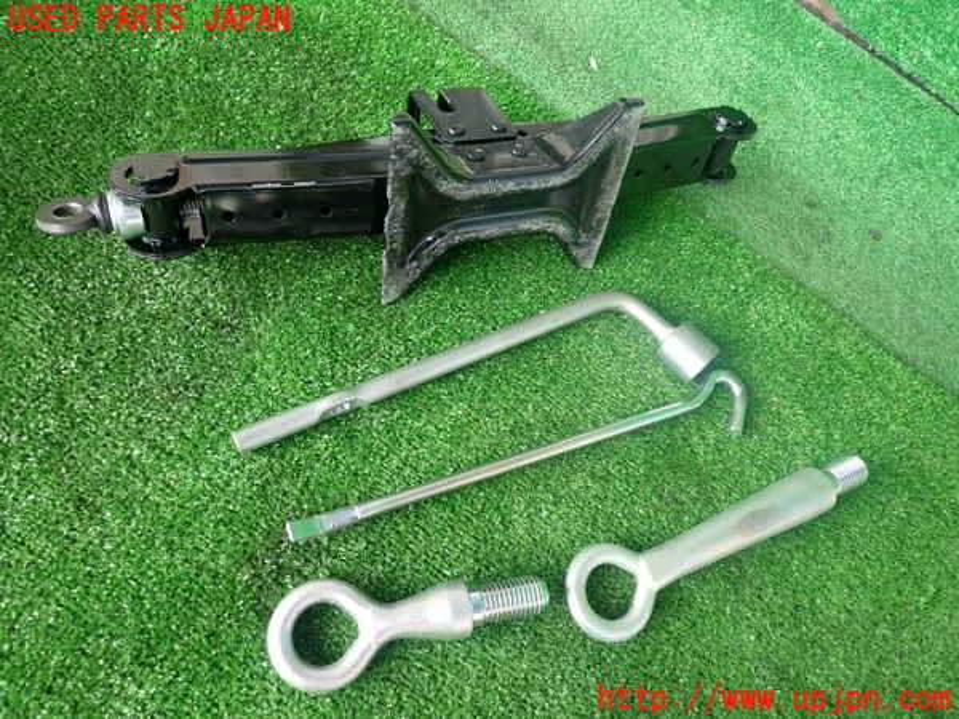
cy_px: 360
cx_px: 480
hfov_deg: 69.4
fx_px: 693
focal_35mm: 25
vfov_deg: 54.9
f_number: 2
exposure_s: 1/60
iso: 200
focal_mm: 4.5
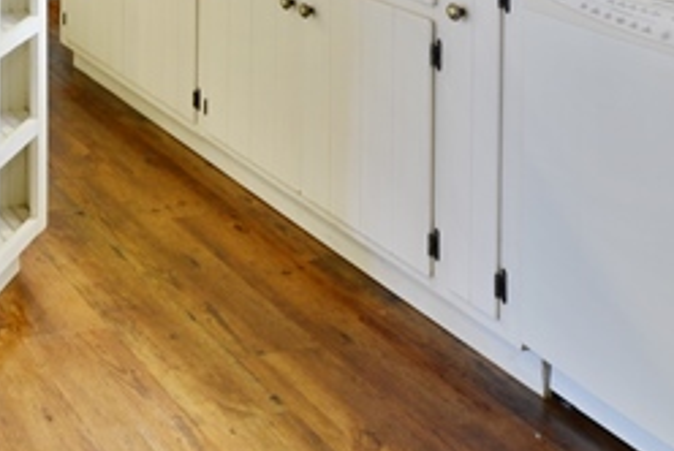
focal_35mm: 58
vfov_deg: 20.2
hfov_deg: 29.1
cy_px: -226
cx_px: -163
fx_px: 1087
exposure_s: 1/1.67
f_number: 8
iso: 200
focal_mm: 16
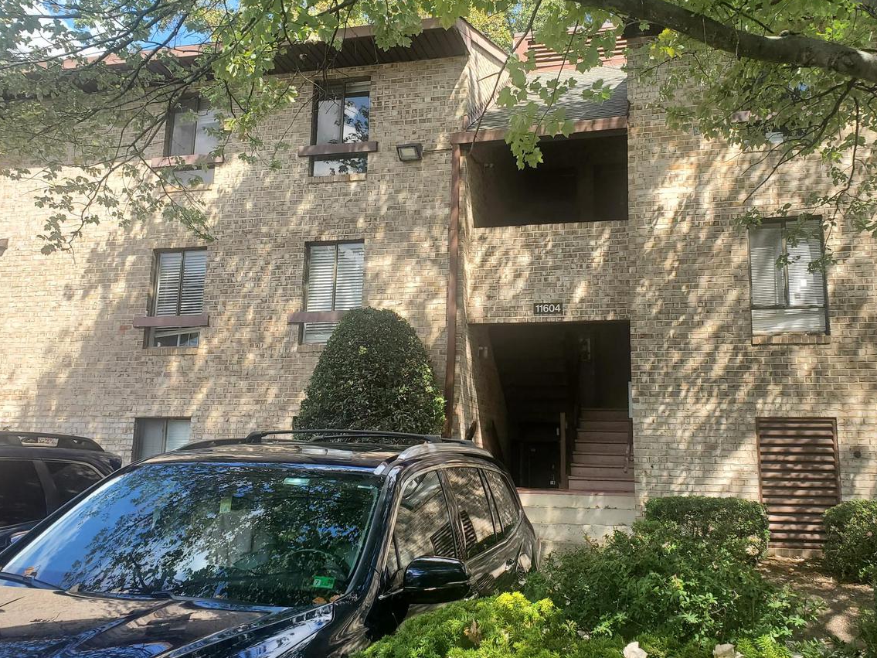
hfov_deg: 55.1
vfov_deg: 42.9
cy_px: 298
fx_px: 836
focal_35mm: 33
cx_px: 504
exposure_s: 1/401
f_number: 2.4
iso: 50
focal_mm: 4.3
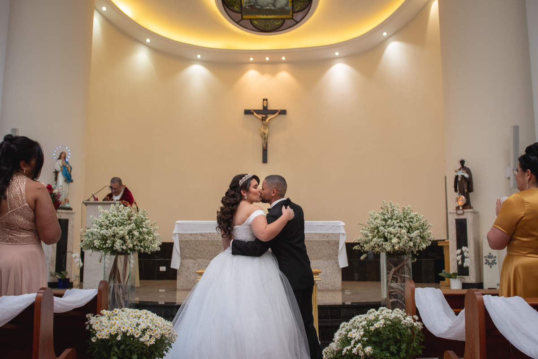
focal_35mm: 36
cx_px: 269
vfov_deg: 36.9
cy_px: 180
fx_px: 538
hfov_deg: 53.1
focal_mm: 24
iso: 500
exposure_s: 1/100
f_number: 3.5
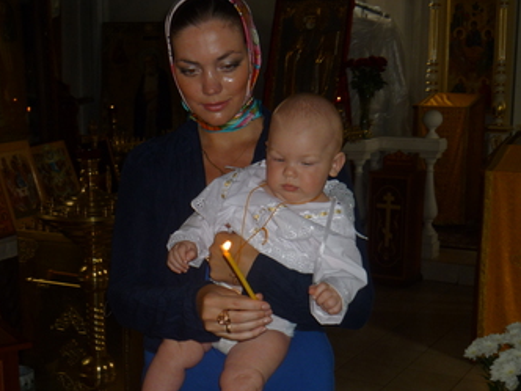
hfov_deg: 31.7
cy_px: 239
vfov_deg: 24.0
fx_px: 918
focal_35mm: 61
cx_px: 232
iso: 100
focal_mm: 8
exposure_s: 1/60
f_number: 3.2
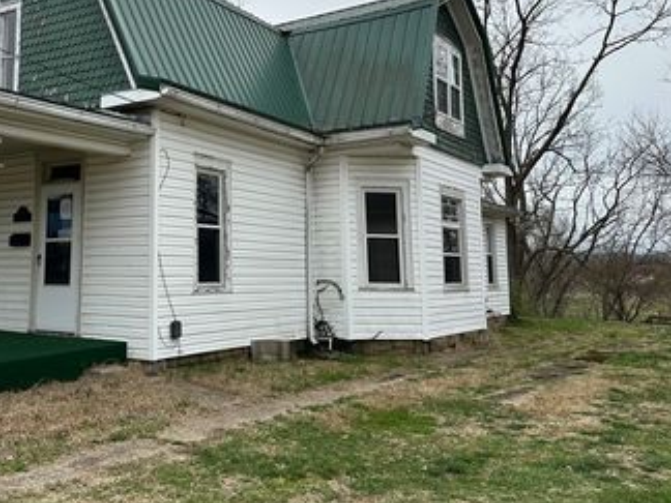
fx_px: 717
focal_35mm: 37
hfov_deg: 48.4
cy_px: 171
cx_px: 178
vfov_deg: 38.3
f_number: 1.78
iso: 80
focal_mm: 6.86
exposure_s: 1/3247
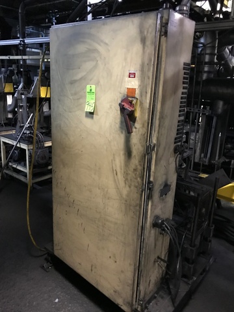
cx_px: 117
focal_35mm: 28
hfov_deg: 49.7
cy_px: 156
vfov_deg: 63.4
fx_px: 252
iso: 100
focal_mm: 3.99
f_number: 1.8
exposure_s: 1/4
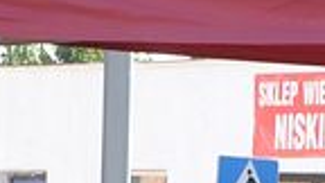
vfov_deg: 2.0
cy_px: 591
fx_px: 5283
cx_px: 720
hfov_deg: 3.5
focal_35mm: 613
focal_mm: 66
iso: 400
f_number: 5.3
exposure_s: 1/250
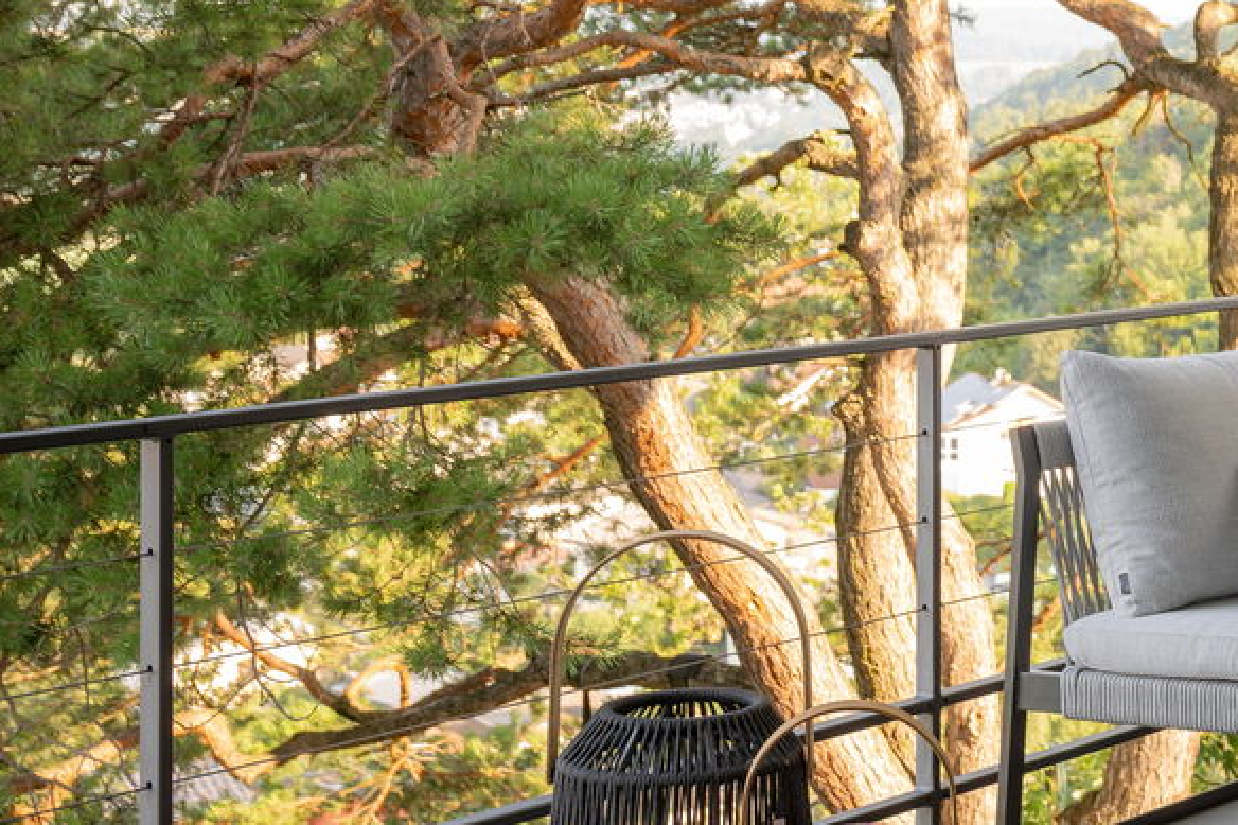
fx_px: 2969
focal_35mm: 86
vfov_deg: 15.8
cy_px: 277
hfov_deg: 21.1
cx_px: 1662
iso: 100
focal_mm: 31.5
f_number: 4.5
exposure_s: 1/50
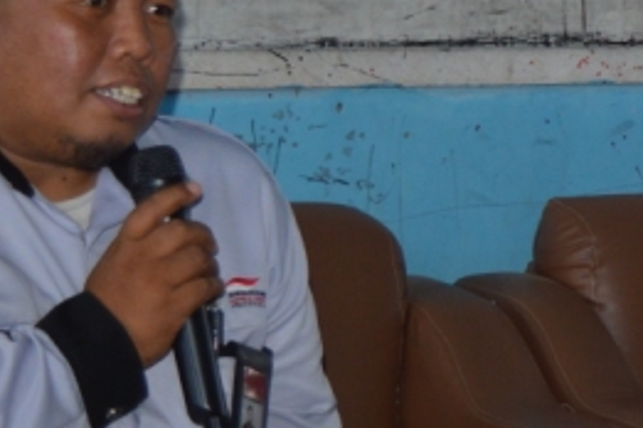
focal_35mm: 159
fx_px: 2839
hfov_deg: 12.4
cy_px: -9
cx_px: 921
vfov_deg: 8.6
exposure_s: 1/60
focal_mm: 27
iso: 400
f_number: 4
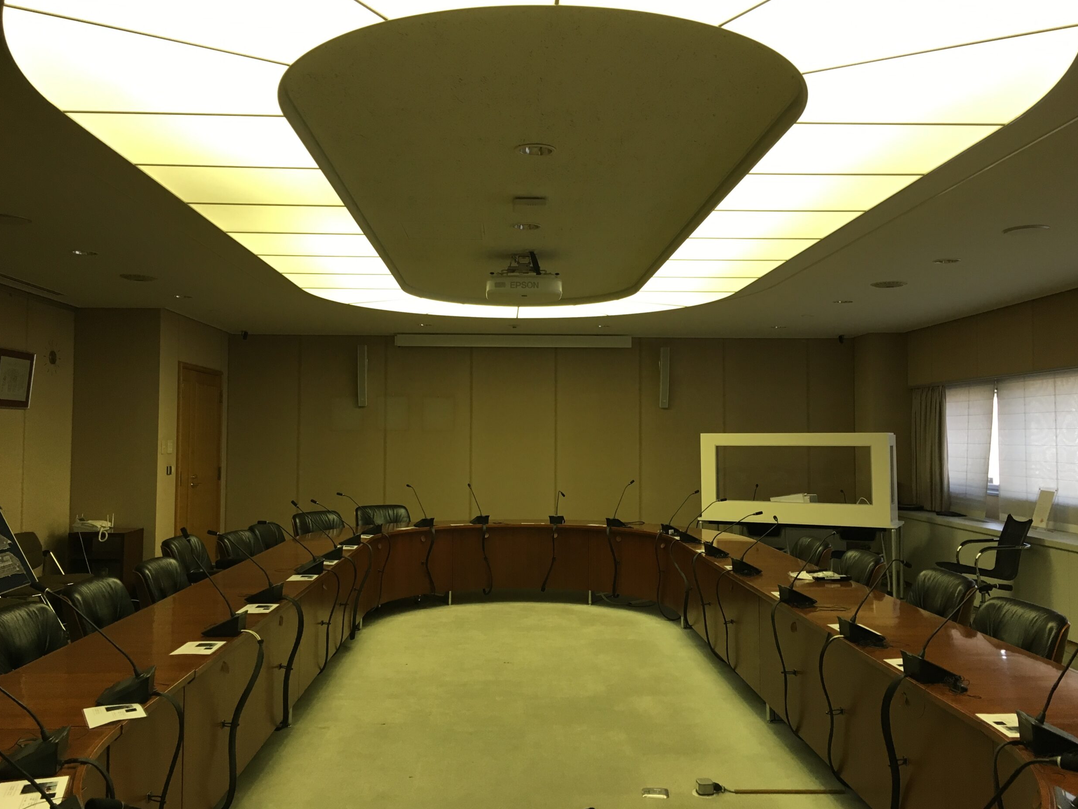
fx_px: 934
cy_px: 398
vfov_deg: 46.8
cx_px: 534
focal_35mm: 30
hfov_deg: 60.0
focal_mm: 4.15
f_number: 2.2
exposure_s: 1/30
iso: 40
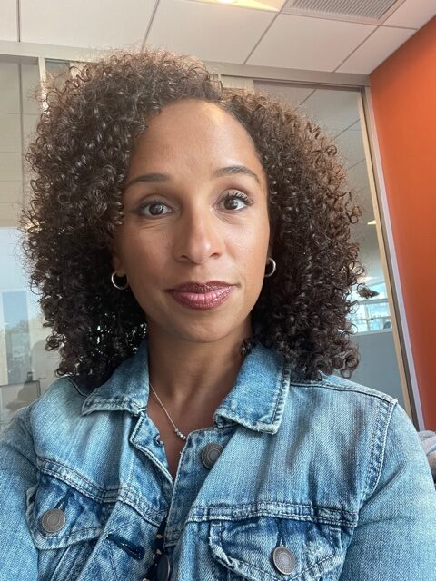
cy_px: 290
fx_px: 504
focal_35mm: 30
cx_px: 218
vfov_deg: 60.0
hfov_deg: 46.8
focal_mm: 2.71
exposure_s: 1/60
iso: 250
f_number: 2.2
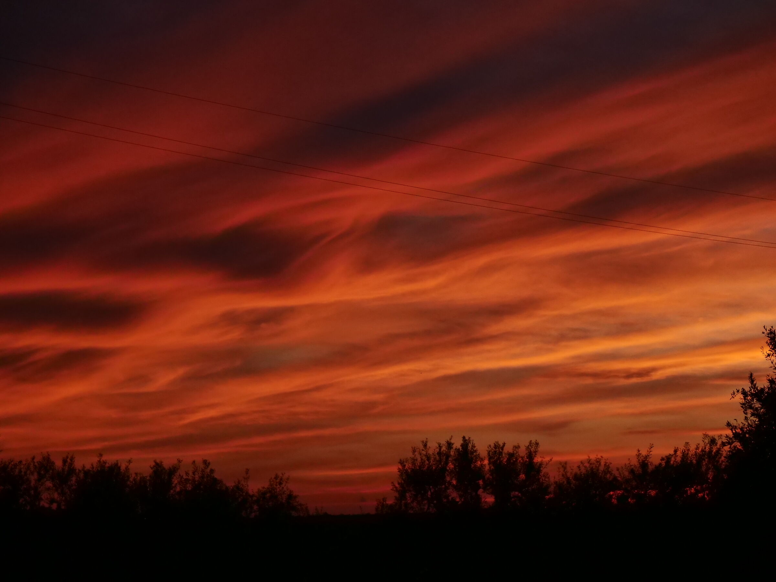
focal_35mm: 116
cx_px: 388
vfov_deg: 12.8
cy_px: 291
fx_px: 2600
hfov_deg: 17.0
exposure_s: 1/2000
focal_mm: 58
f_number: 5.3
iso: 2500
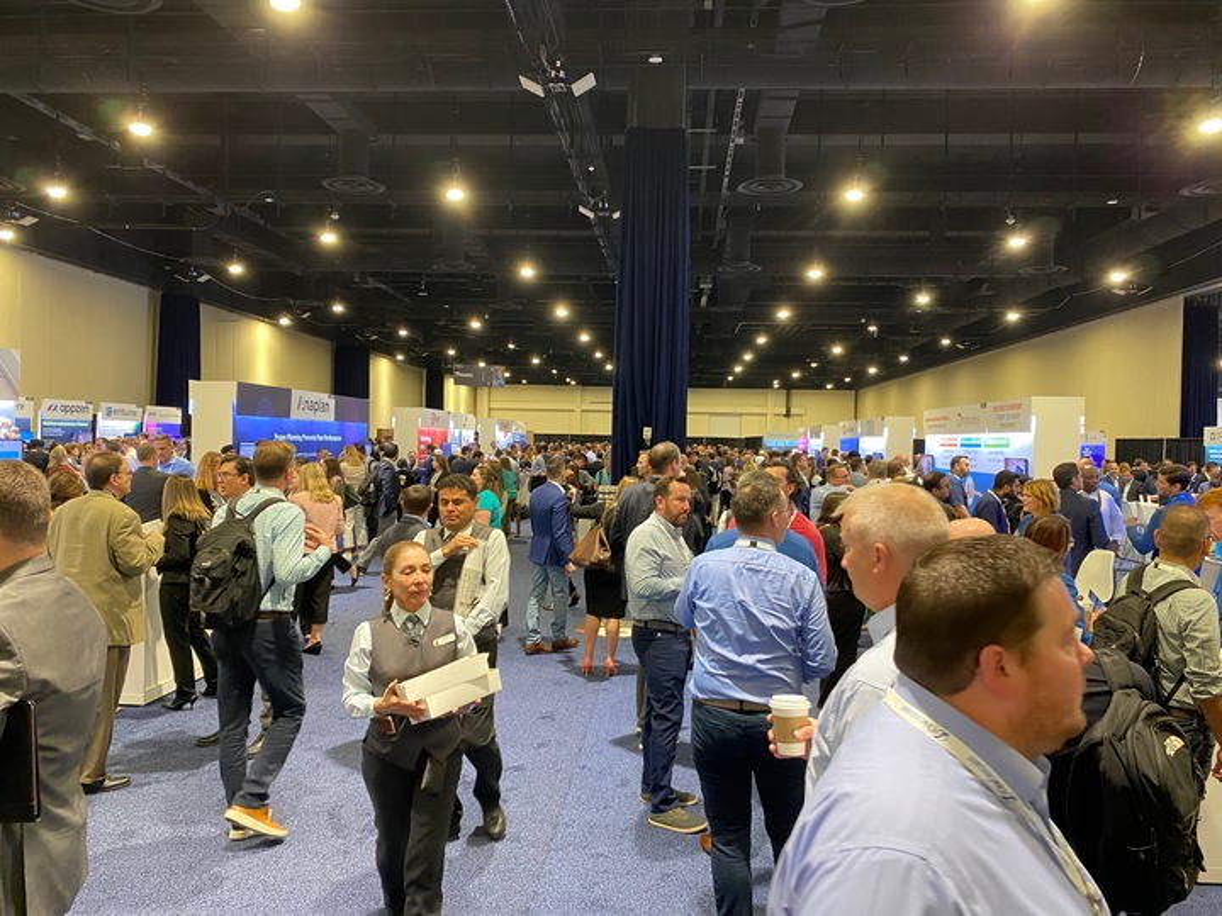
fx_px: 918
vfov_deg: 53.1
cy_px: 458
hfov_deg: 67.3
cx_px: 611
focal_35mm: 26
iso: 250
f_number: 1.8
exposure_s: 1/60
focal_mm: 4.25
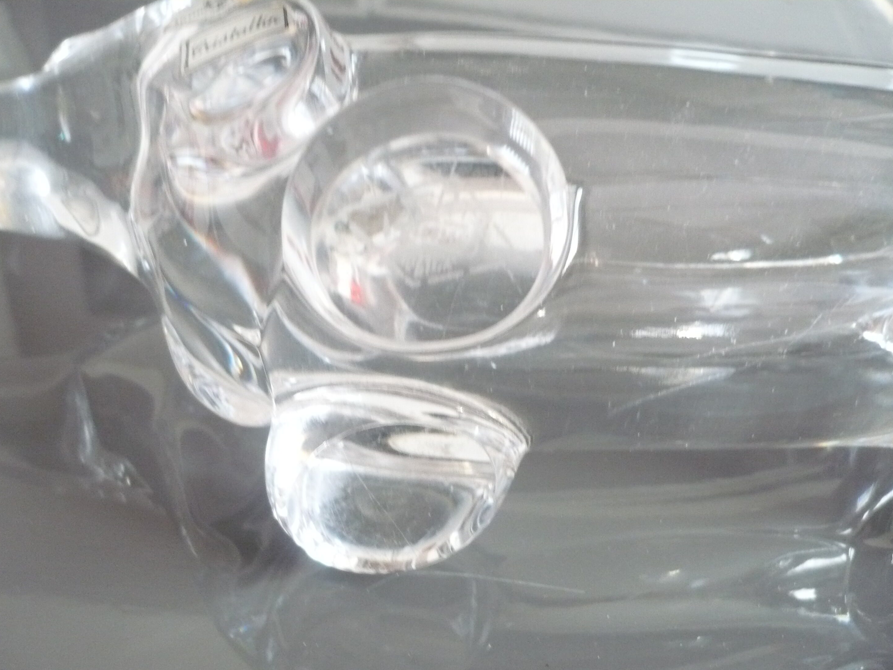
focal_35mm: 37
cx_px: 429
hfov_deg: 50.1
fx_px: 954
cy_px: 351
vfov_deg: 38.7
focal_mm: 5.8
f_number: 2.8
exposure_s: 1/15
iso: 400
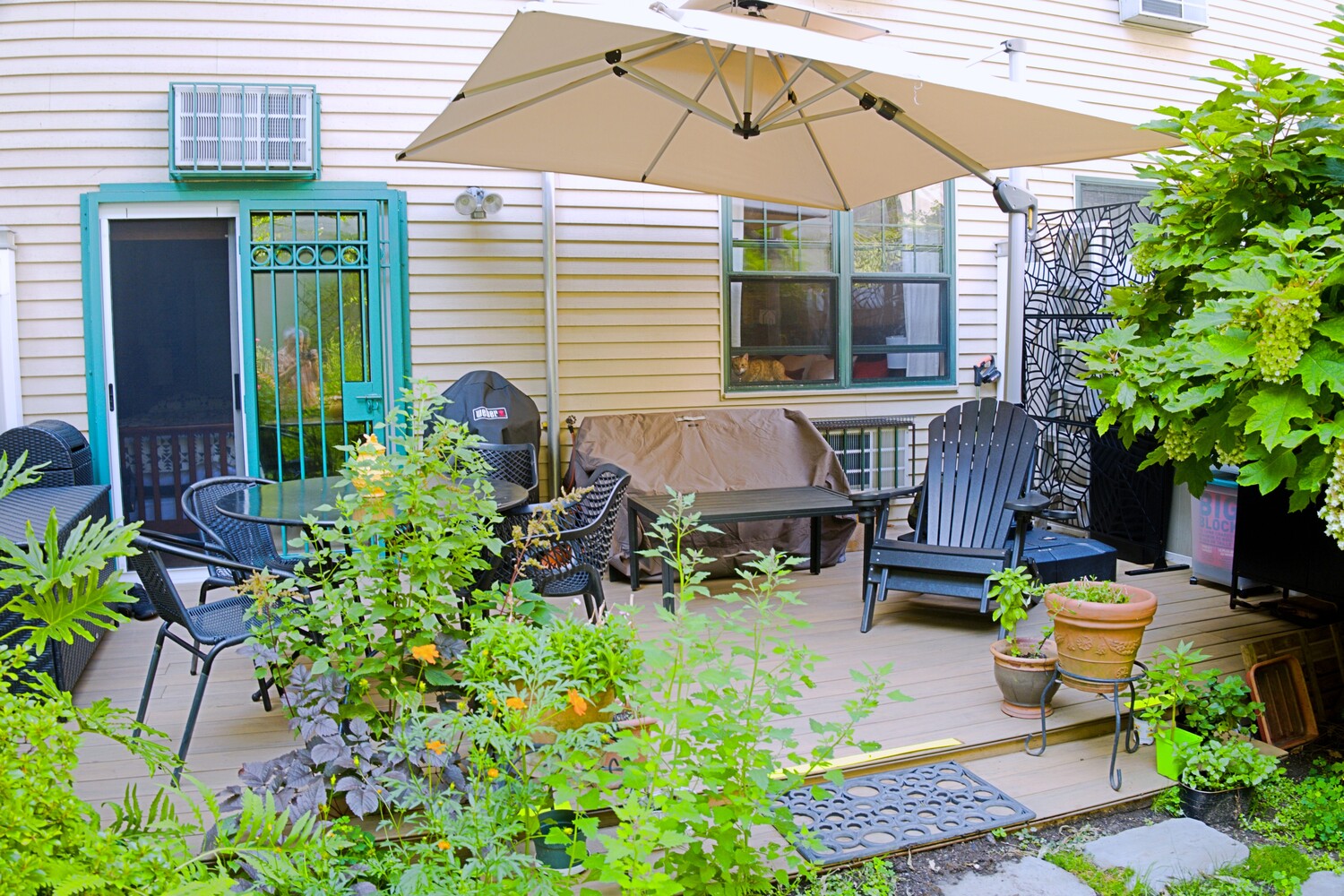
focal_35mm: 28
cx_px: 672
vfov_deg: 46.4
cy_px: 448
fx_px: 1045
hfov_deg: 65.5
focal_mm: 28
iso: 400
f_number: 5.6
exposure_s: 1/60
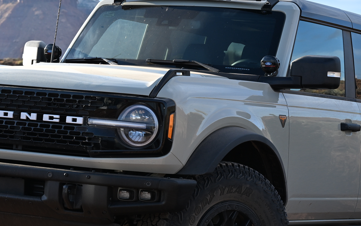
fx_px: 1407
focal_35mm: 143
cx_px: 171
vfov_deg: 9.2
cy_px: 99
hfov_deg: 14.6
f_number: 5.6
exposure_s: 1/500
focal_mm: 57
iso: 200
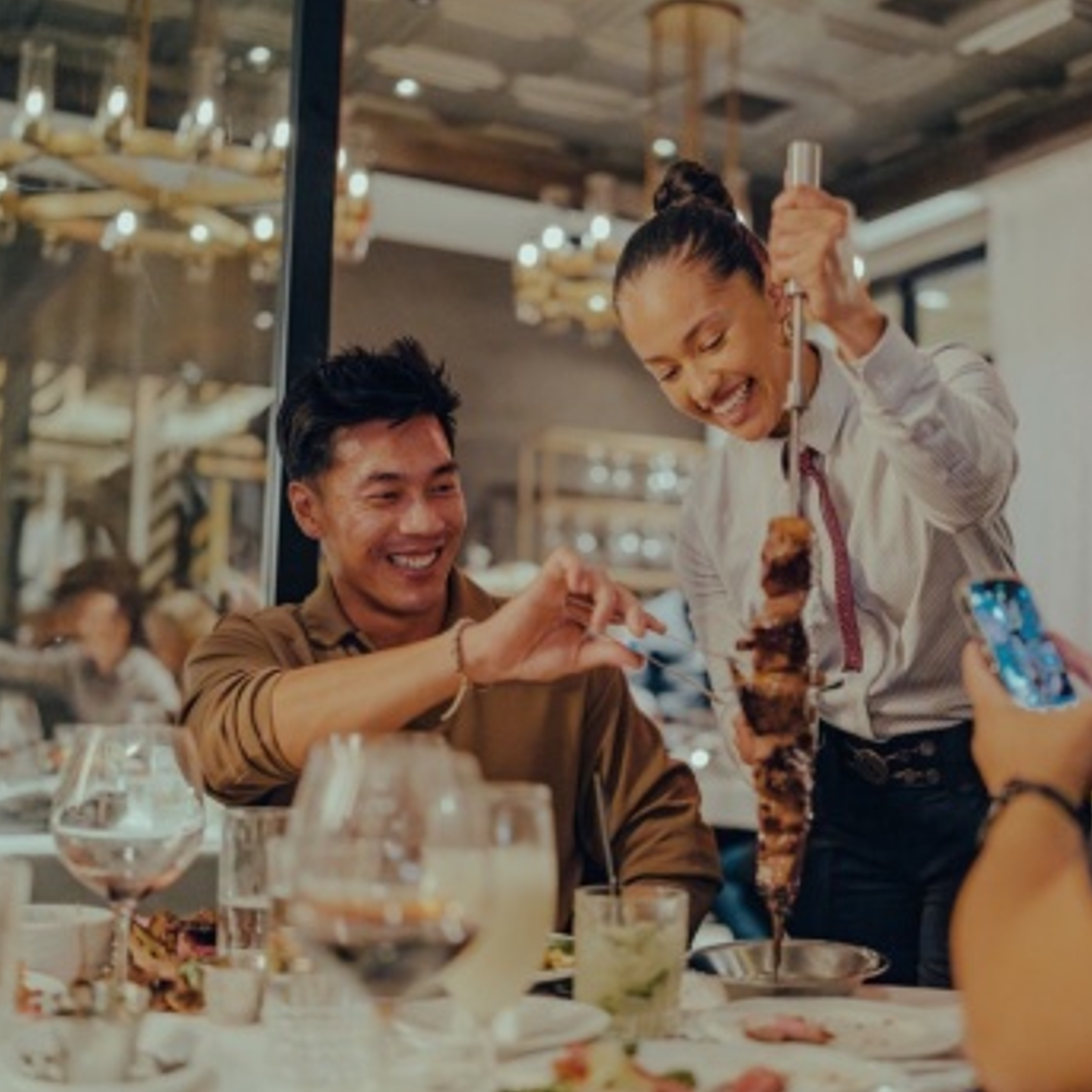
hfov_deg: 37.4
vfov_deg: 37.6
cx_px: 657
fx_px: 1606
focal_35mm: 45
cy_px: 546
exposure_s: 1/60
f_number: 1.4
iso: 6400
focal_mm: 35
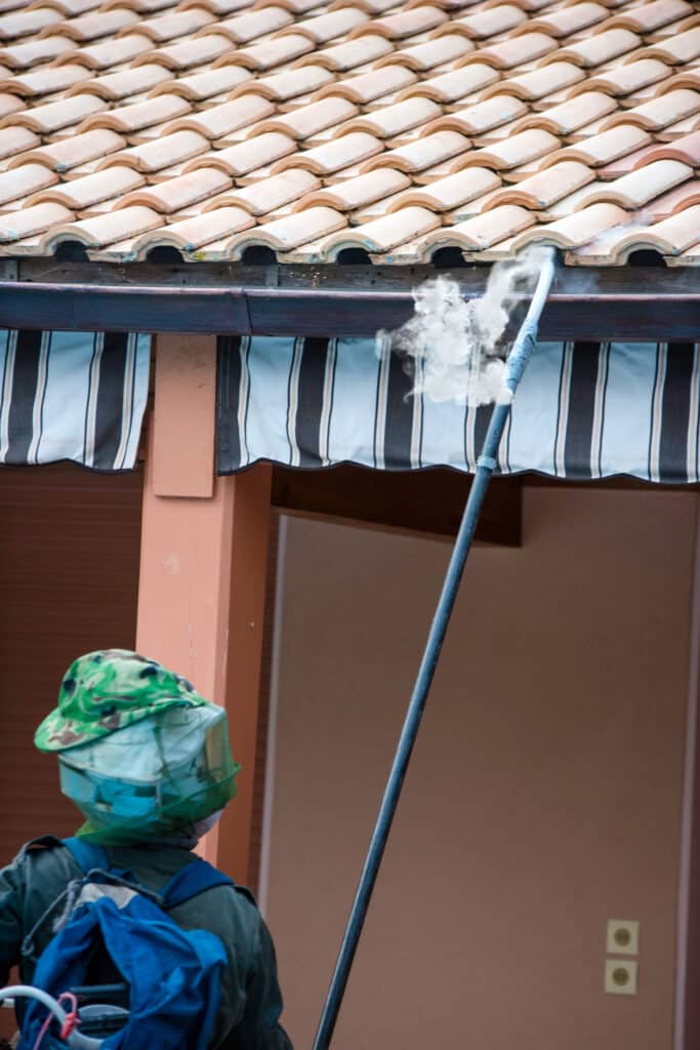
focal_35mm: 185
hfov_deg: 7.4
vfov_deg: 11.1
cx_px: 350
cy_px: 525
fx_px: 5394
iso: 500
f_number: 3.5
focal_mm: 185
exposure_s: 1/400
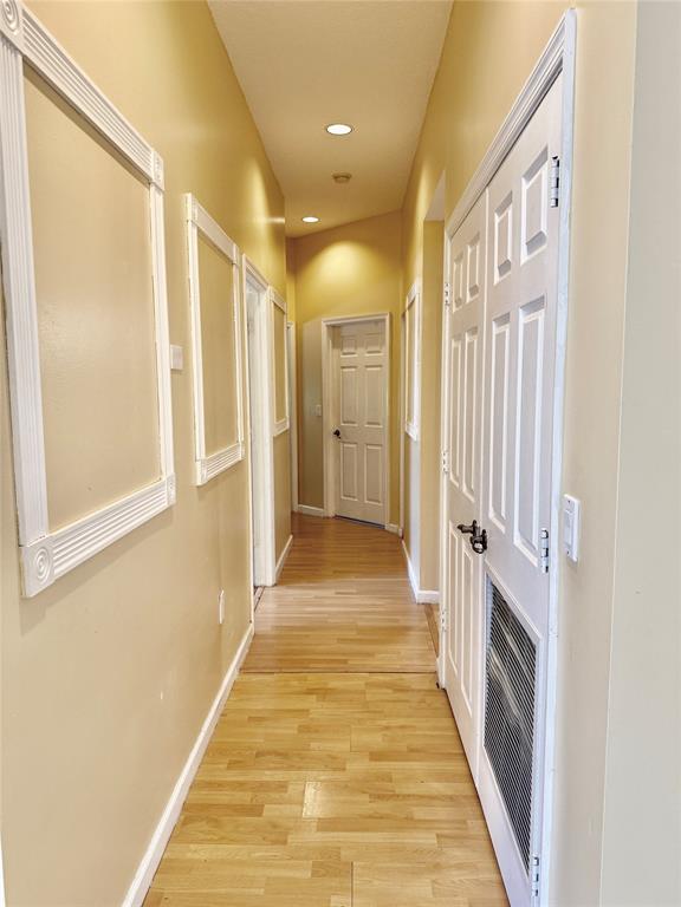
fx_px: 630
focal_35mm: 24
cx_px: 340
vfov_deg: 71.6
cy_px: 454
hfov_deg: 56.8
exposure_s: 1/60
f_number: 1.78
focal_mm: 6.76
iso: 160
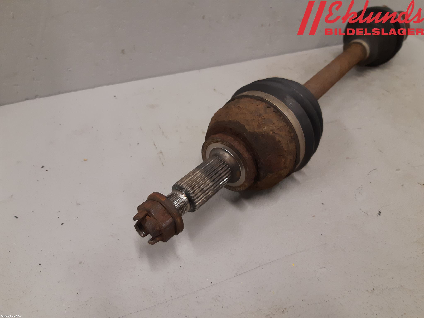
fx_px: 318
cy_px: 159
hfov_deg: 67.3
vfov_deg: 53.1
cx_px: 212
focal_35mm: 26
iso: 125
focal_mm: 3.93
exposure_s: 1/50
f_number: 1.7
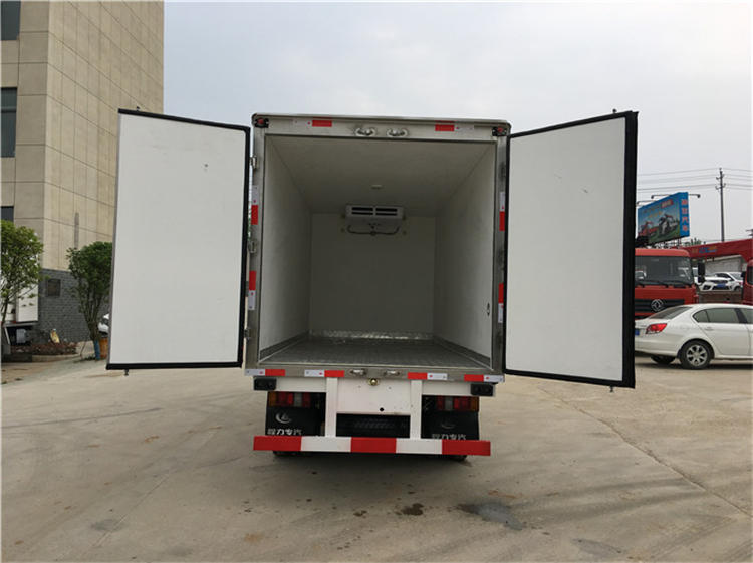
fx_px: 630
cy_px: 282
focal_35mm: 29
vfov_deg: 48.2
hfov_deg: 61.7
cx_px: 376
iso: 25
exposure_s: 1/574
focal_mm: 4.15
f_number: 2.2
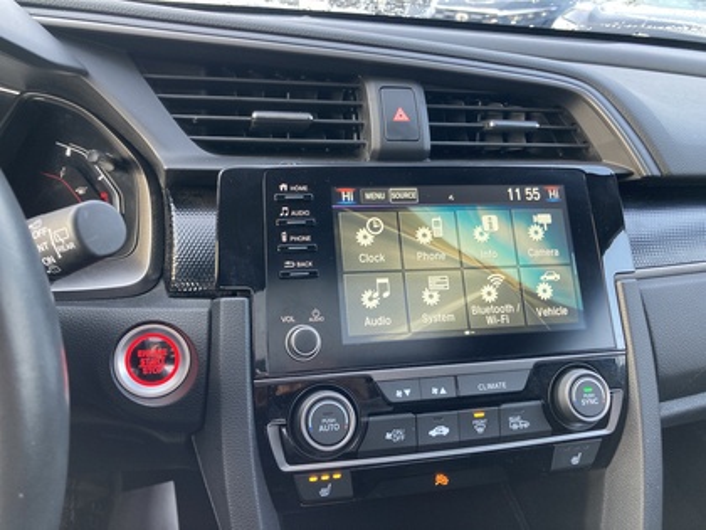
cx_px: 353
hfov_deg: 63.4
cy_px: 265
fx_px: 571
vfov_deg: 49.7
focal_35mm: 28
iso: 80
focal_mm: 3.99
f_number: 1.8
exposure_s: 1/67
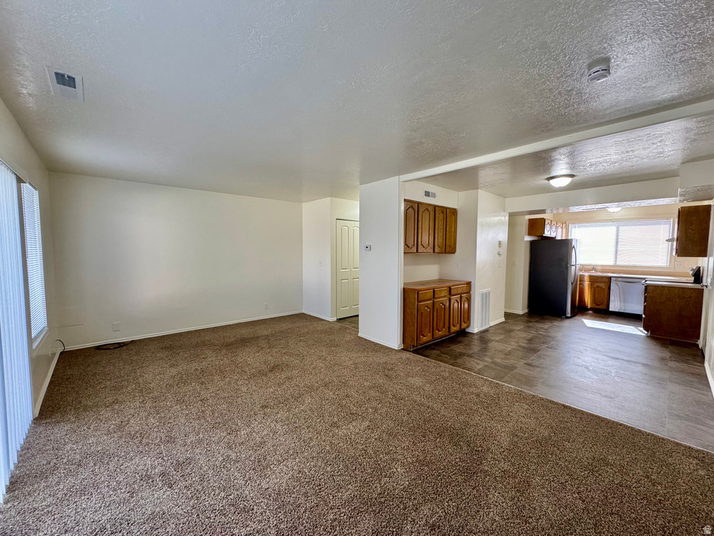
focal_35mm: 14
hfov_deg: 102.1
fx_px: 289
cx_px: 357
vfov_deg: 85.7
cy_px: 268
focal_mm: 2.22
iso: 250
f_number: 2.2
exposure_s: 1/99
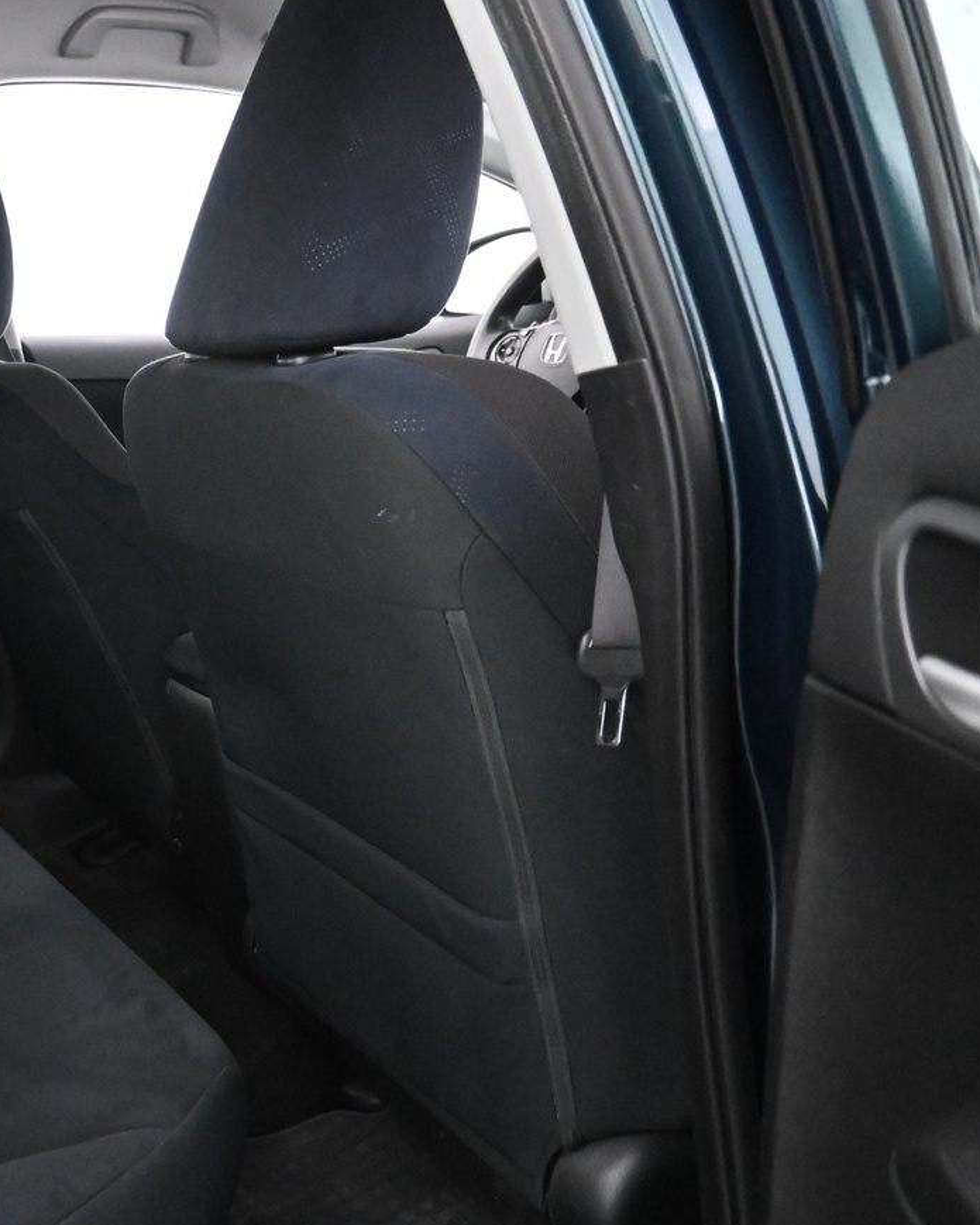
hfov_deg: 32.0
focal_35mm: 42
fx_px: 1523
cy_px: 665
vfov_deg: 43.8
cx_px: -69
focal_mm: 16
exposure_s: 1/80
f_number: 3.5
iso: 6400
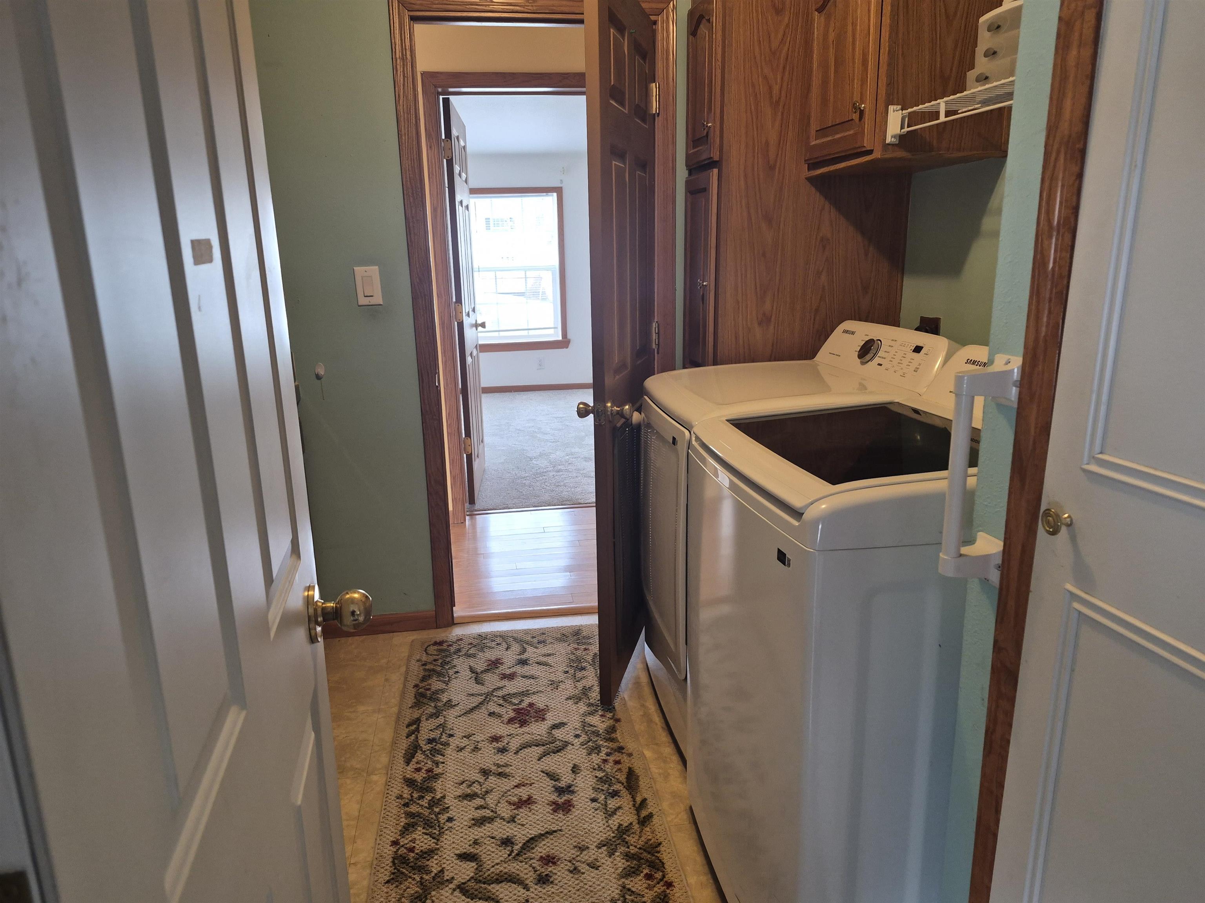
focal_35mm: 23
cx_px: 602
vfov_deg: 58.9
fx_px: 801
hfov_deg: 73.9
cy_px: 452
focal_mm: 5.4
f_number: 1.8
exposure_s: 1/120
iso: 320
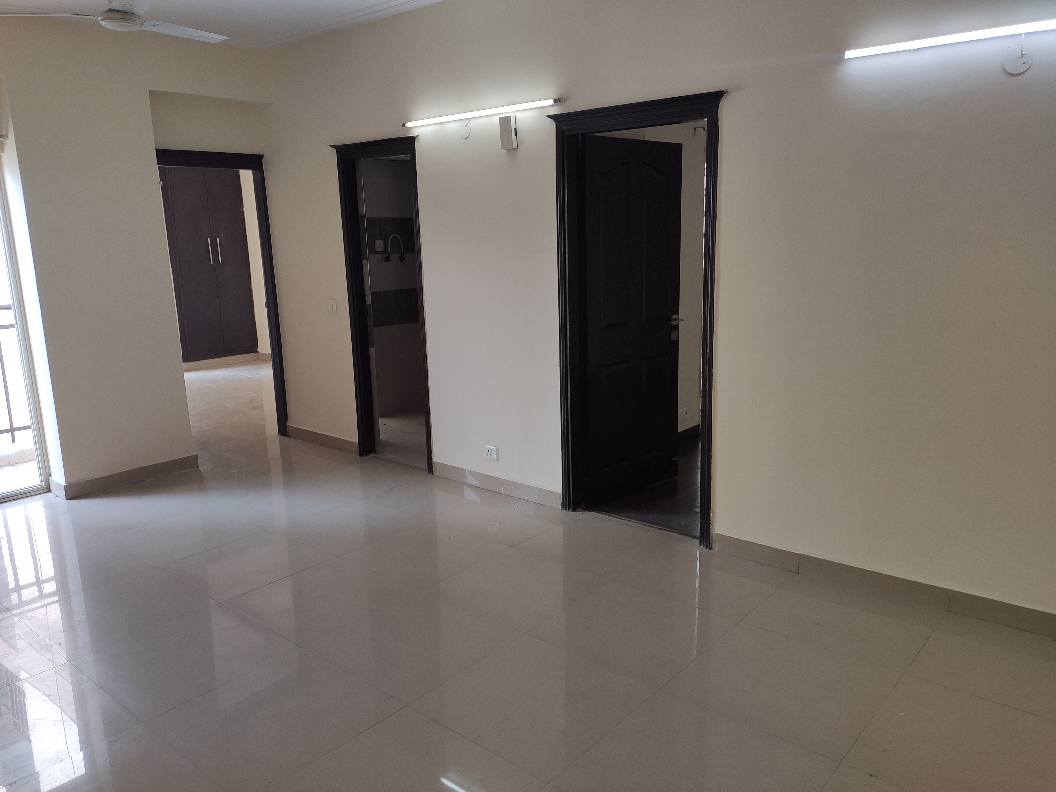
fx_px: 793
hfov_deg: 67.3
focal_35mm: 26
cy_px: 396
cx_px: 528
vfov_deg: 53.1
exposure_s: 1/100
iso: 126
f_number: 1.75
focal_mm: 4.77
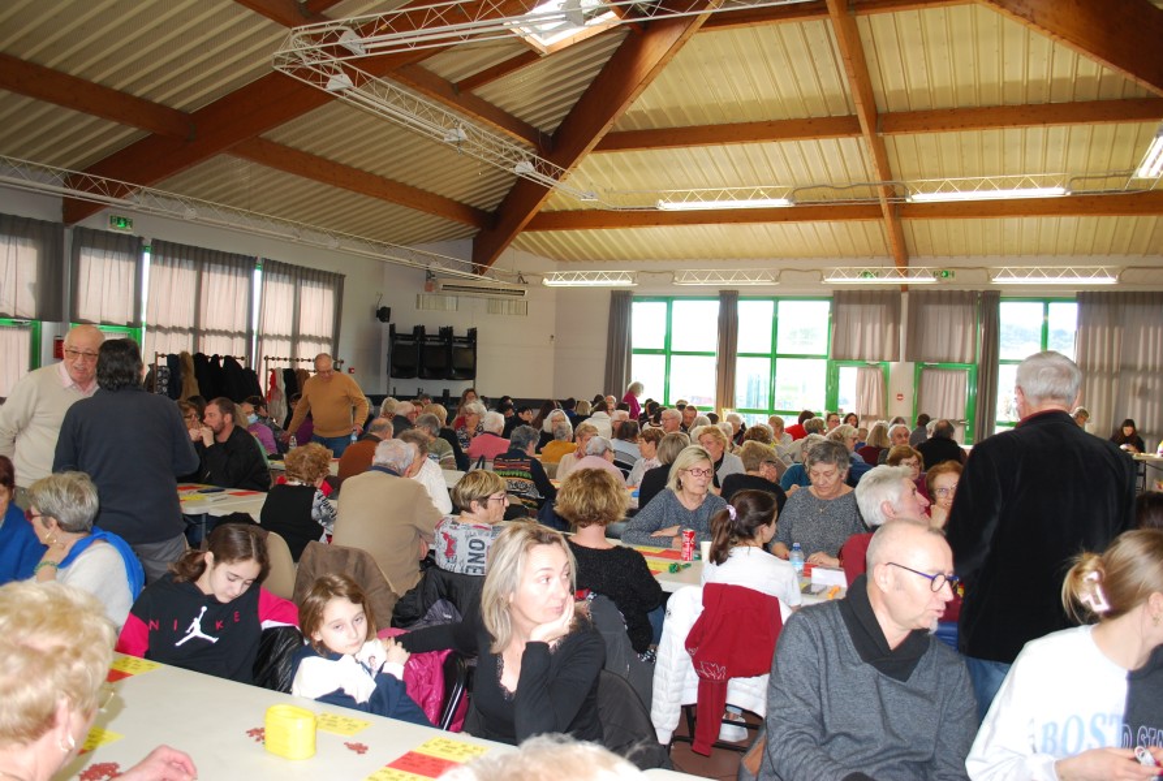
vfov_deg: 48.2
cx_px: 582
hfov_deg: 67.3
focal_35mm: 27
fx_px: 874
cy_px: 390
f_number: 3.8
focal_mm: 18
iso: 280
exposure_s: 1/60
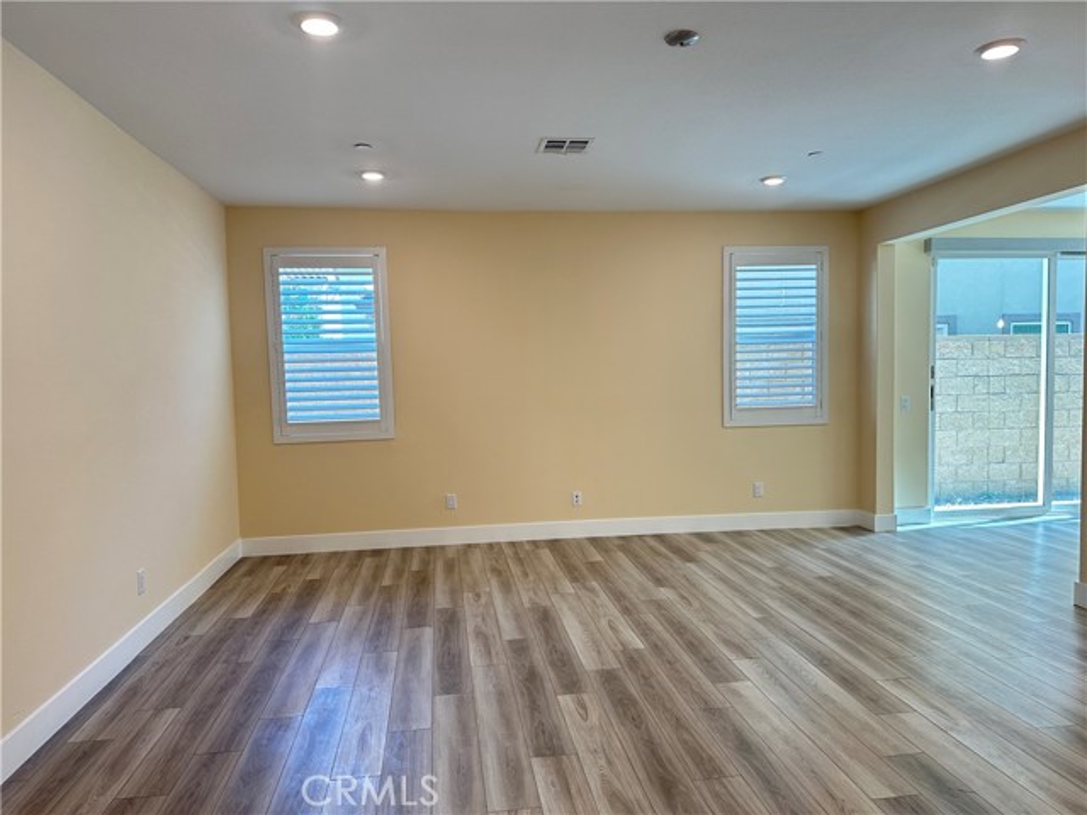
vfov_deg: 56.8
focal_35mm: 24
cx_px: 544
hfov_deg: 71.6
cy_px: 408
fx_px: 754
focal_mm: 6.86
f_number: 1.78
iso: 125
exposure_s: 1/120
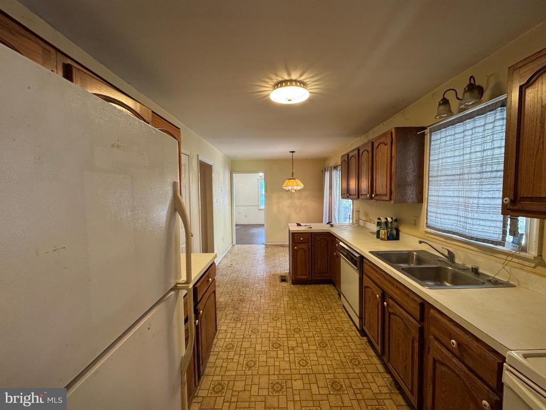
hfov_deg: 102.1
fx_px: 221
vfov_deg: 85.7
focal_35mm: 14
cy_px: 205
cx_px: 273
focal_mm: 2.22
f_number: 2.2
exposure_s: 1/60
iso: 320
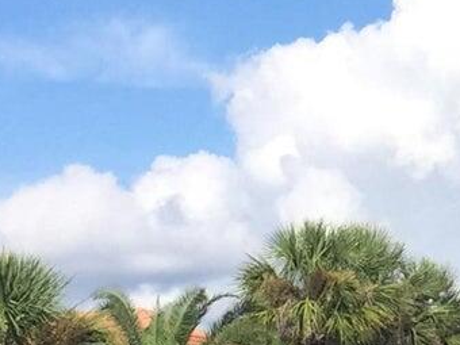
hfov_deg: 10.5
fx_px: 2419
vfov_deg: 8.0
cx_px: 697
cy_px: -147
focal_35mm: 182
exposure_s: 1/2083
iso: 32
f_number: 2.2
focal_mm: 4.15
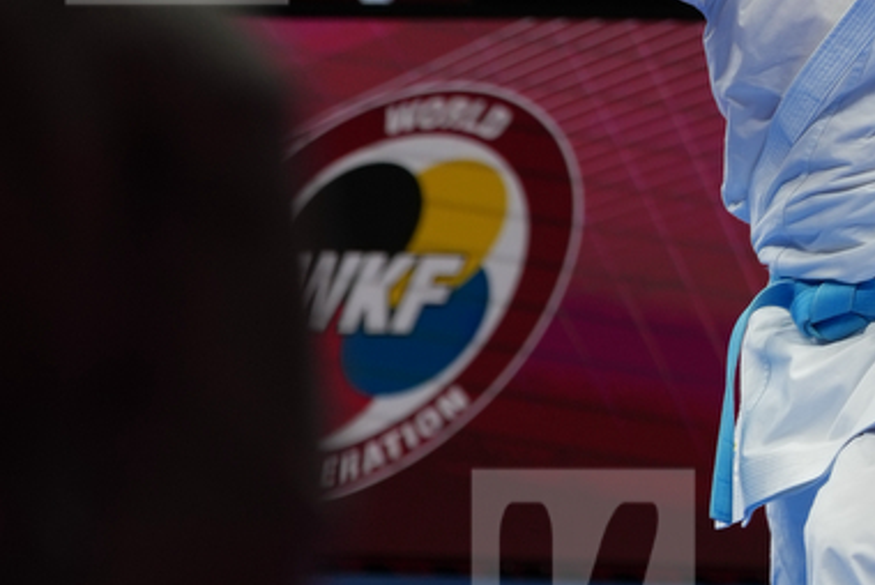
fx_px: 17488
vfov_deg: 1.9
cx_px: 177
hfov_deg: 2.9
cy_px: 716
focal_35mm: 719
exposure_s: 1/500
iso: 200
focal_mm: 171
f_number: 2.8
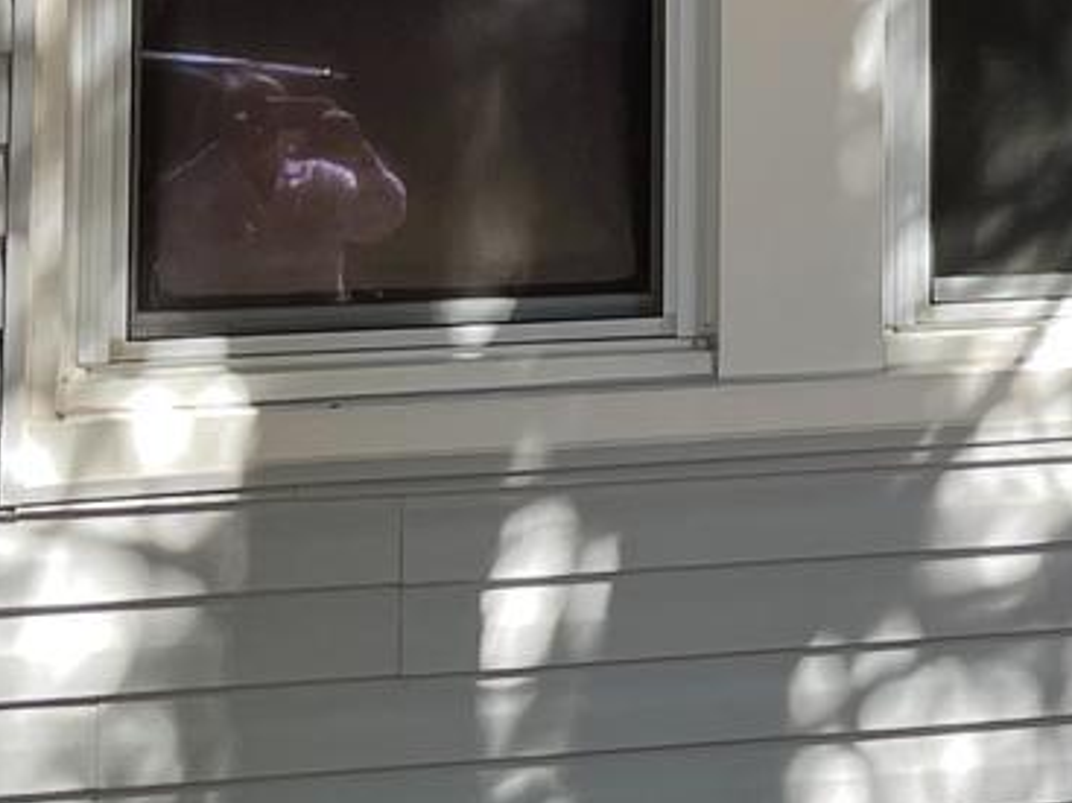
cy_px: -380
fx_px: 4489
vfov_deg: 9.9
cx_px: 2042
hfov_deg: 12.3
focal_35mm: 145
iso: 32
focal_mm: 4.2
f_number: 1.6
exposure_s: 1/535
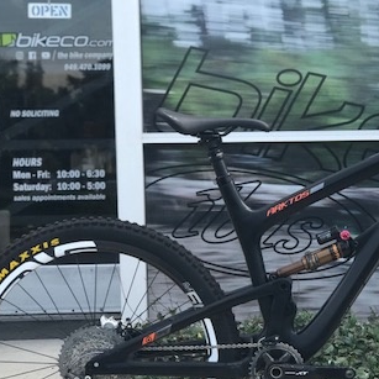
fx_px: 1301
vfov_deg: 16.5
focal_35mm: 105
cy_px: 257
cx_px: 341
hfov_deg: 16.4
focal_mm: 6.6
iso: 20
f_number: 2.8
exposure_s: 1/156
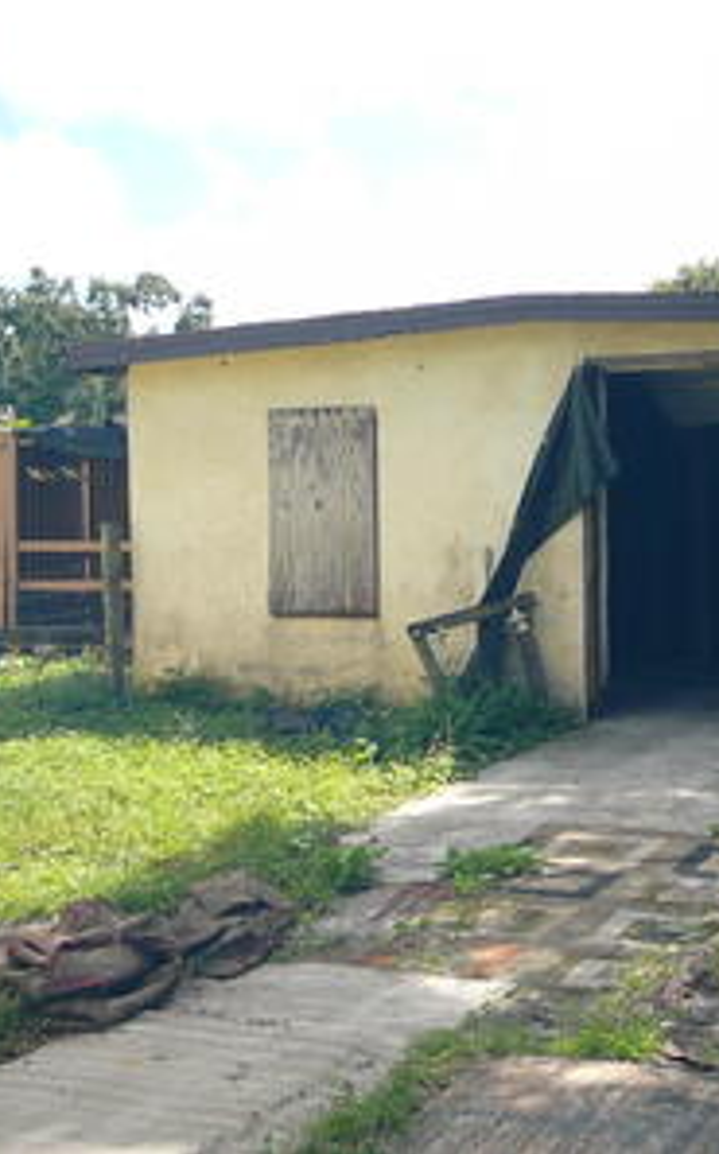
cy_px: 575
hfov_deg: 24.9
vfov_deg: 40.3
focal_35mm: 50
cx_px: 672
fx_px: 1571
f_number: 2.8
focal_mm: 5.2
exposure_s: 1/400
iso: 80
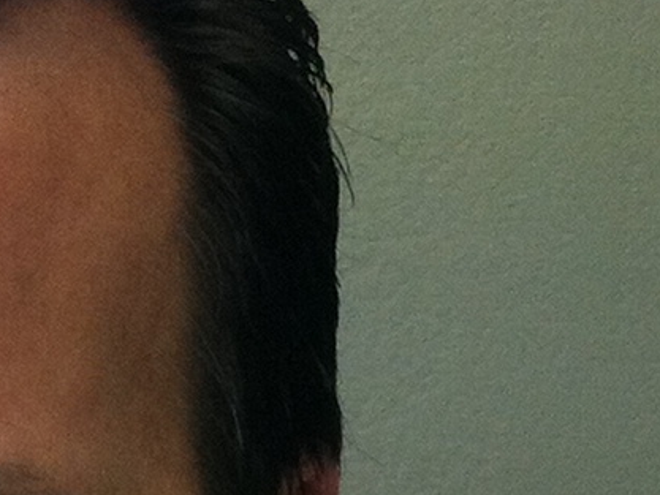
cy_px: 1433
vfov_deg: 6.3
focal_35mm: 217
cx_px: -575
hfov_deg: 8.7
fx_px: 4139
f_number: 2.8
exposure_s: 1/25
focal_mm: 3.85
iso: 80
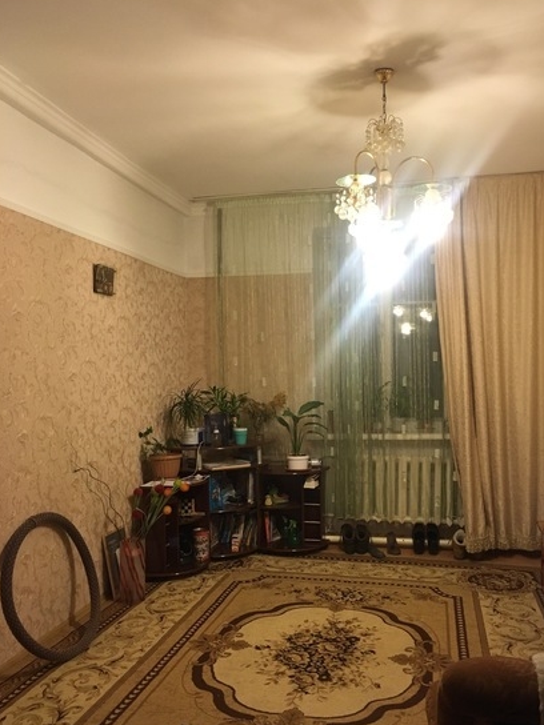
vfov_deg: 56.8
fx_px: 671
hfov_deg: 44.1
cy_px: 390
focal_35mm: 32
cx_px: 293
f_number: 2.2
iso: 200
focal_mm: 4.15
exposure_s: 1/33
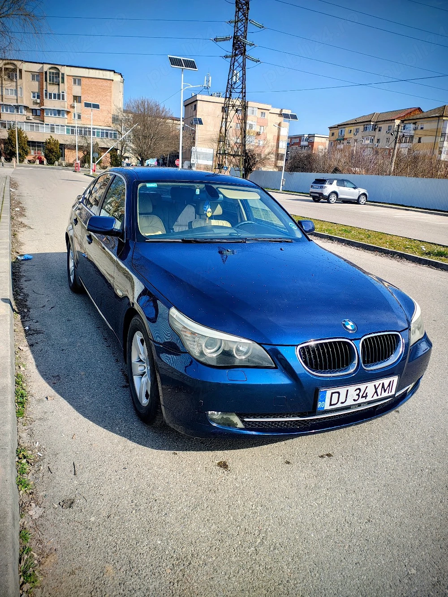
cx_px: 224
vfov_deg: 69.4
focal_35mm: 25
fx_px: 432
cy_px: 298
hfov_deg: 54.9
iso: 100
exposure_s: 1/833
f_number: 1.4
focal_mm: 5.89
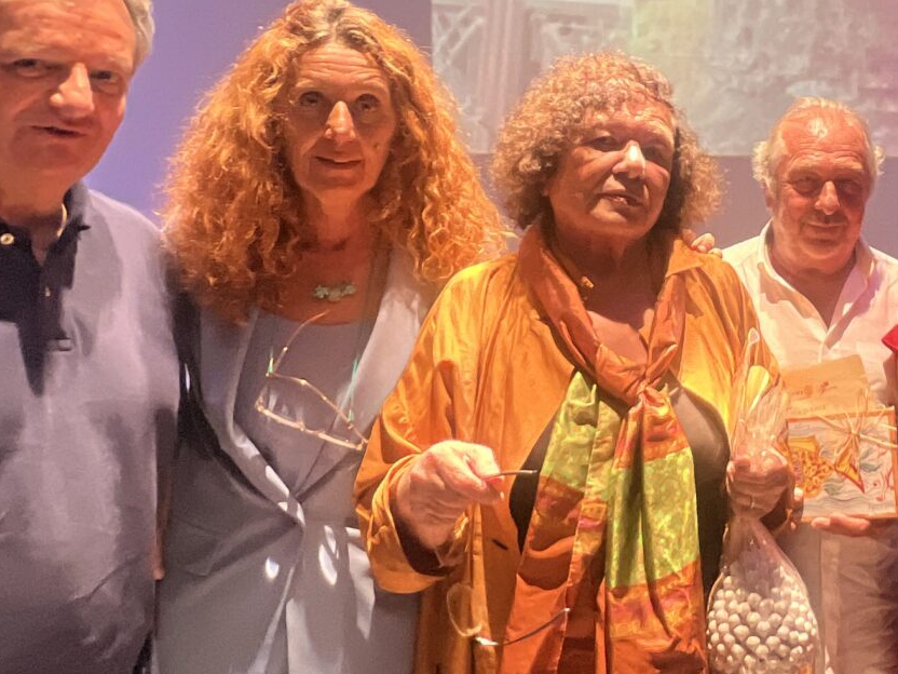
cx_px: 800
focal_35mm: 40
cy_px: 224
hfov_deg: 43.0
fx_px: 1038
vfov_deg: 35.6
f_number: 1.8
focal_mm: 1.57
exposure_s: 1/50
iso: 250
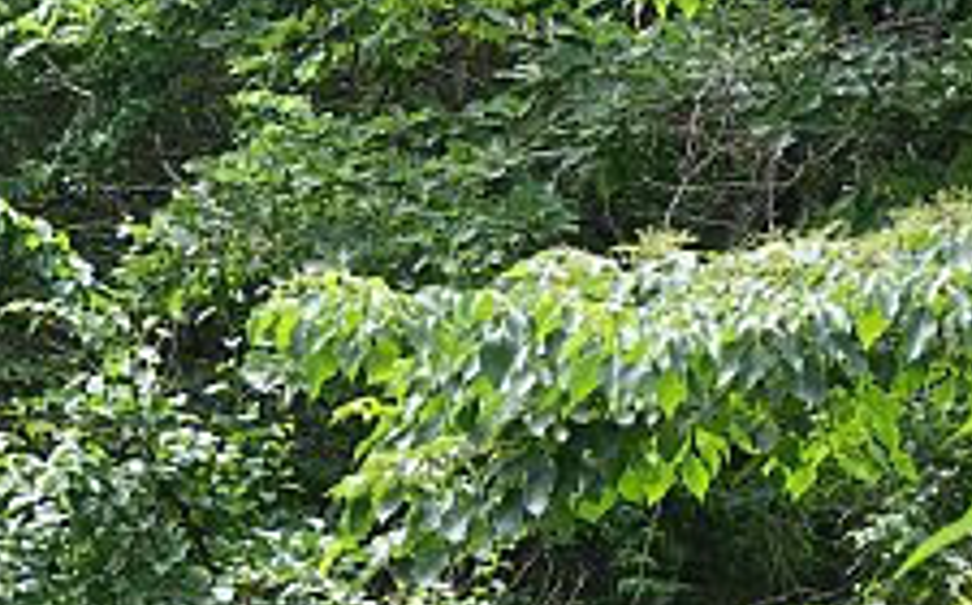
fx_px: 7434
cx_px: -372
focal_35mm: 281
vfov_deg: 4.6
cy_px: 804
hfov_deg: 7.4
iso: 50
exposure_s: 1/100
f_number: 3.5
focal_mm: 24.1
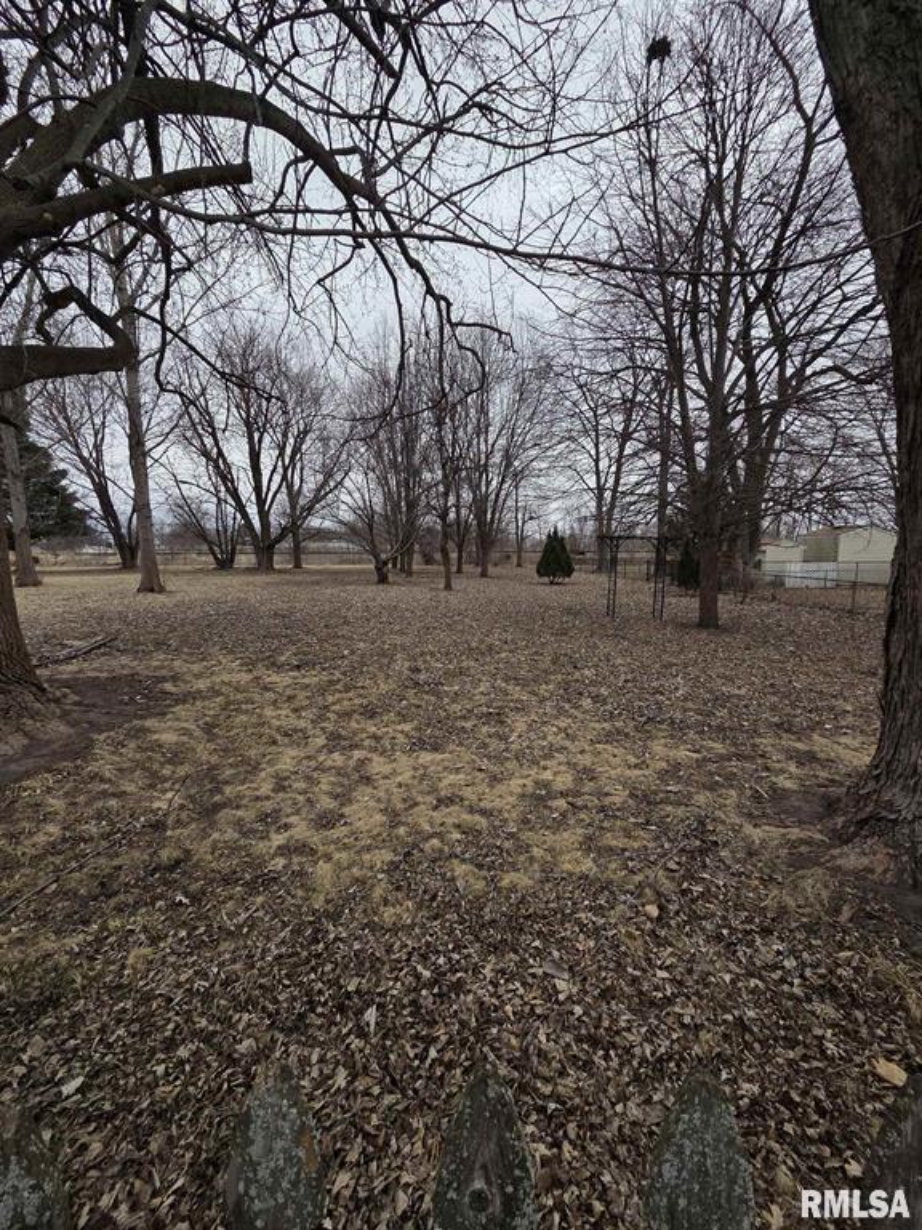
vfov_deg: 106.2
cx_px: 461
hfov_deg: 89.9
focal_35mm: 13
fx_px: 462
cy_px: 615
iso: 100
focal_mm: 2.2
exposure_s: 1/2000
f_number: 2.2
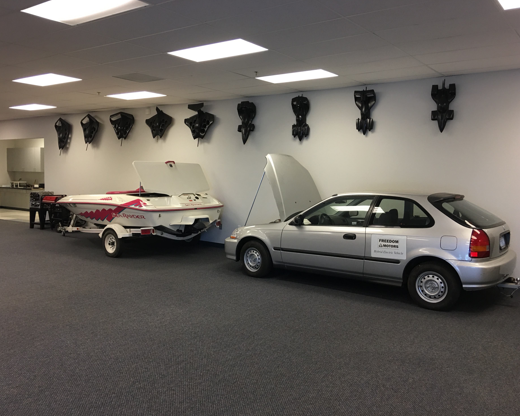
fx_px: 477
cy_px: 206
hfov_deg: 57.2
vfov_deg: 47.1
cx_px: 258
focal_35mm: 31
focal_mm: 4.15
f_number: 2.2
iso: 40
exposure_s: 1/15
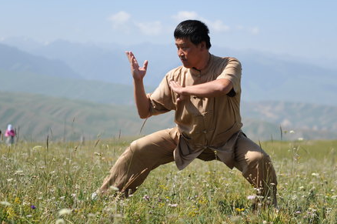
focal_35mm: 96
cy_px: 103
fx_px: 898
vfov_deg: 14.2
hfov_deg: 21.3
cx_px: 186
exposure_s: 1/2500
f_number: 2.8
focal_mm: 70
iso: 200
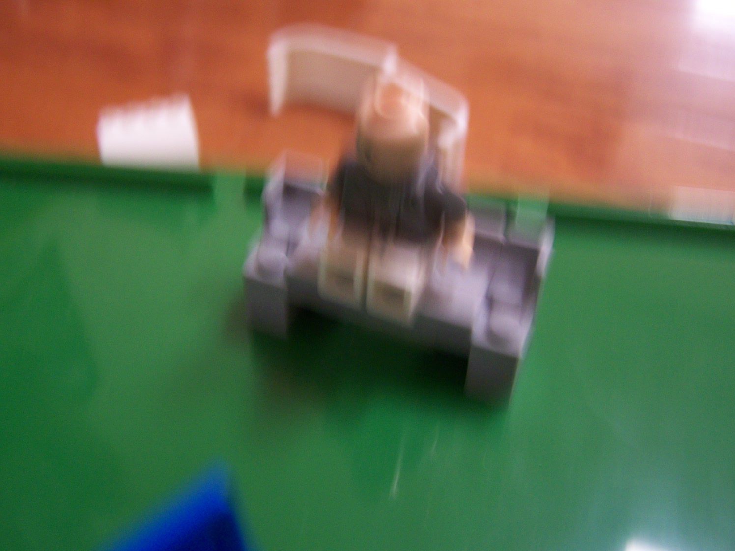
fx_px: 807
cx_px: 368
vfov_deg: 37.7
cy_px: 276
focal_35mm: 38
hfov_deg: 49.0
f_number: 2.8
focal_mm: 6.3
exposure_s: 1/8
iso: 160
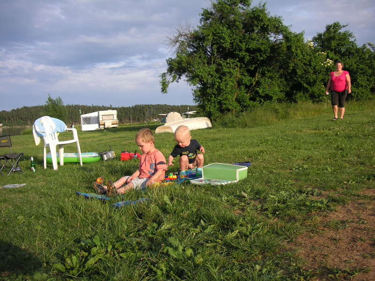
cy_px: 140
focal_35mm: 37
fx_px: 401
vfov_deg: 38.7
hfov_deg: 50.1
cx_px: 188
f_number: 2.8
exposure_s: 1/750
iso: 50
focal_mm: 6.1
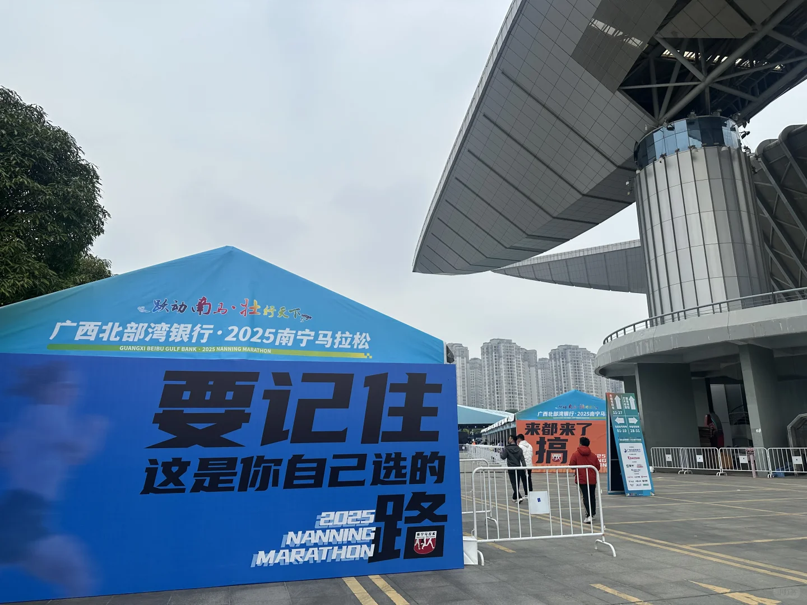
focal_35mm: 24
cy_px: 302
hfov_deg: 71.6
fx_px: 560
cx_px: 404
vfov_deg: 56.8
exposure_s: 1/3597
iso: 80
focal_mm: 6.86
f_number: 1.78
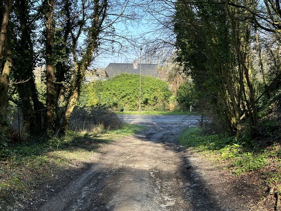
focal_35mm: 48
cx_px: 140
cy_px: 106
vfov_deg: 30.3
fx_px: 390
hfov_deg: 39.7
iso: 64
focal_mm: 6.86
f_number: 1.78
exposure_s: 1/797
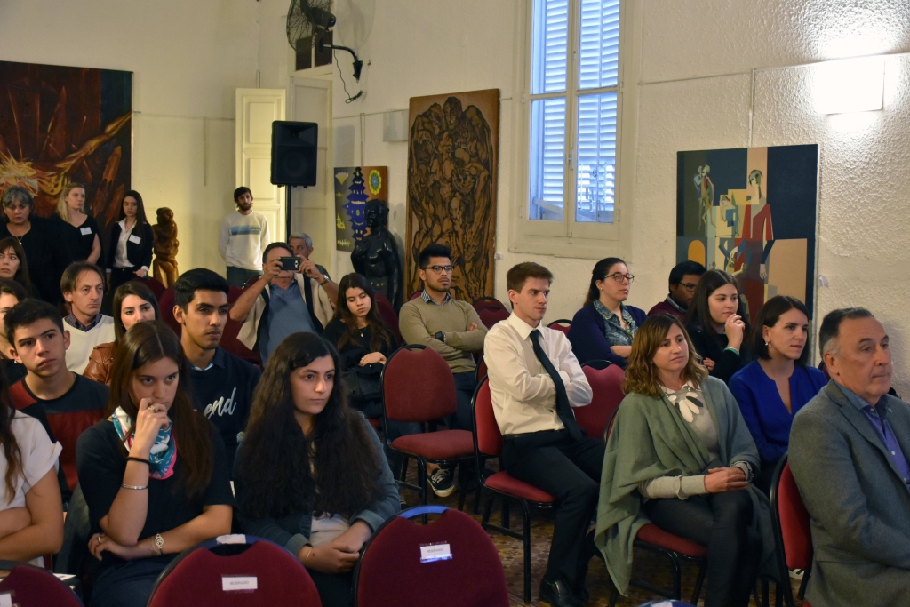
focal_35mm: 45
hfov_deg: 43.6
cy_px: 304
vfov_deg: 29.9
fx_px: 1138
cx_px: 455
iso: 3200
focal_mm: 30
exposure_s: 1/60
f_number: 4
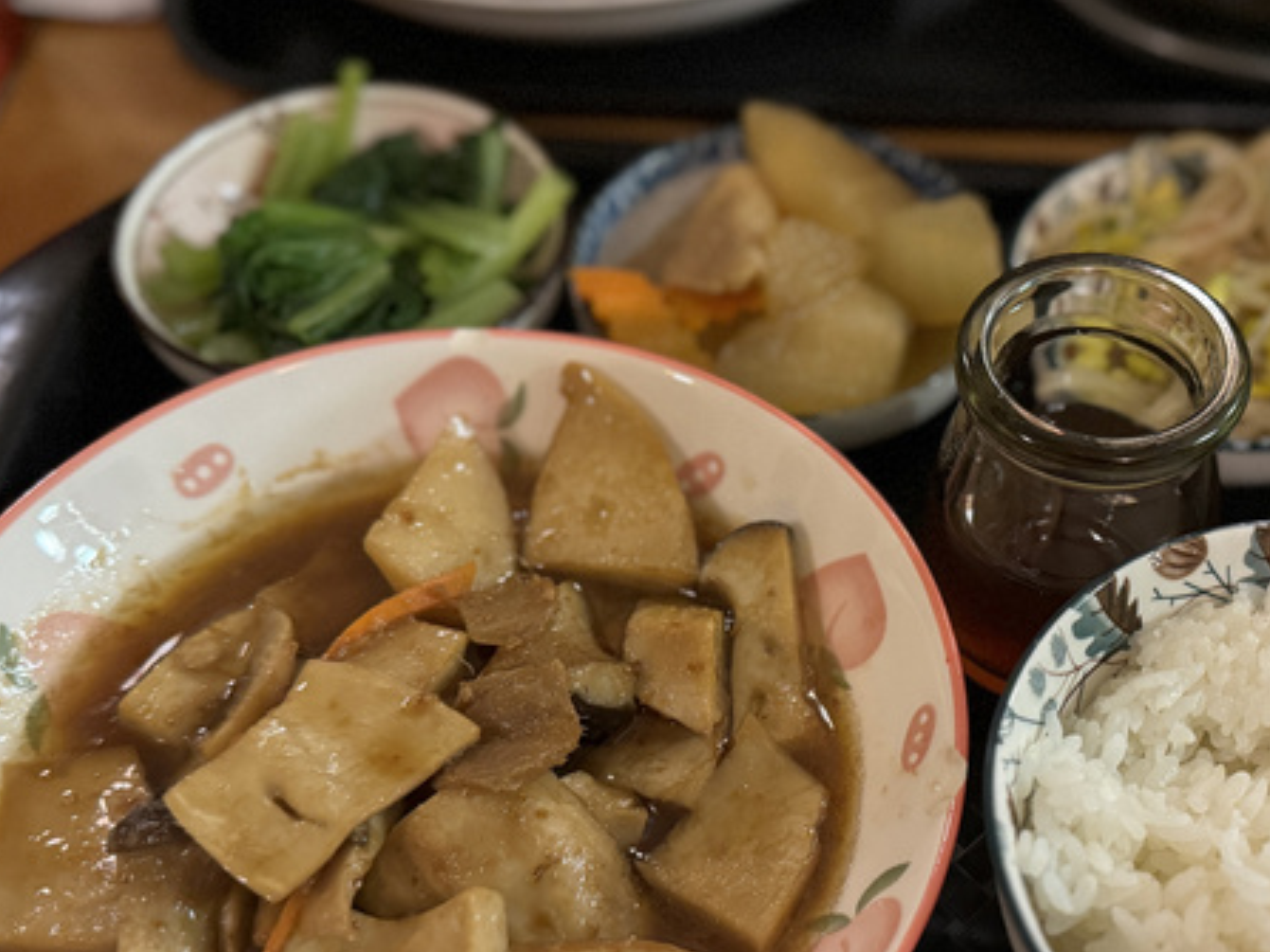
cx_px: 935
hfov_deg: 42.7
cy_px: 580
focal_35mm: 43
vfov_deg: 33.5
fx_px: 1577
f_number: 1.78
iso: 800
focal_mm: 6.76
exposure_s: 1/40
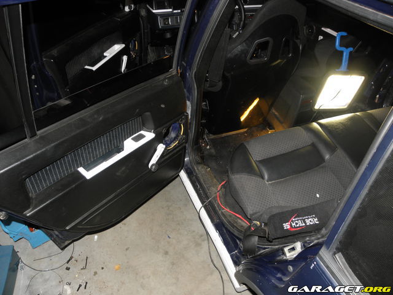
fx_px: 295
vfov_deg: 53.1
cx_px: 196
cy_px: 148
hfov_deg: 67.3
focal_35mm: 26
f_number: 2.8
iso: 100
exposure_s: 1/30
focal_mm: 4.6
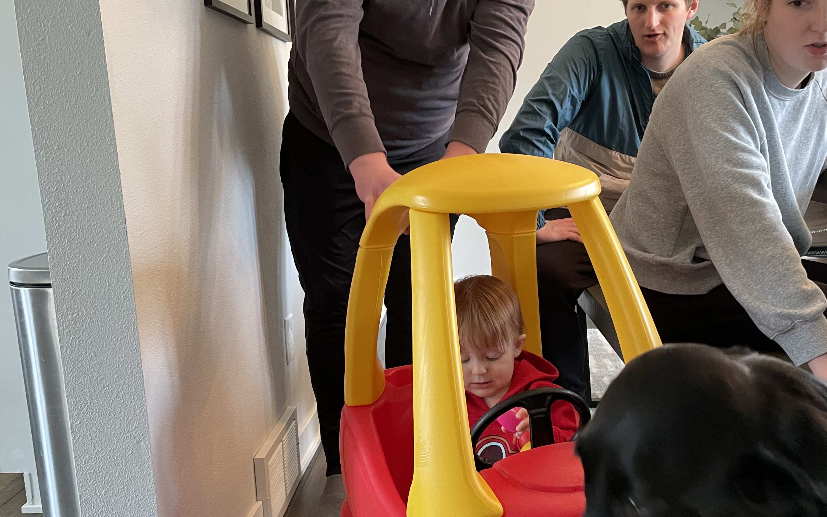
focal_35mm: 37
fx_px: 834
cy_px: 288
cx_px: 411
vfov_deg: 34.4
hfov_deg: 52.7
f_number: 1.6
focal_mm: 4.2
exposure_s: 1/60
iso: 250
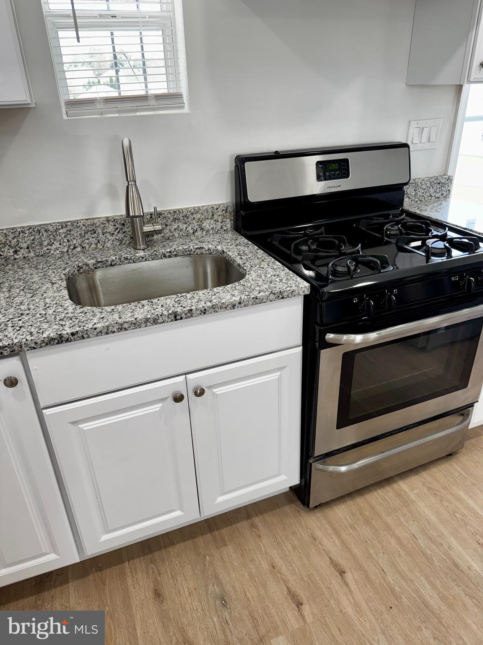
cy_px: 322
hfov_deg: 56.8
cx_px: 242
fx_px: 446
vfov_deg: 71.6
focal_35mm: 24
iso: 100
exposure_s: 1/120
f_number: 1.78
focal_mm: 6.76
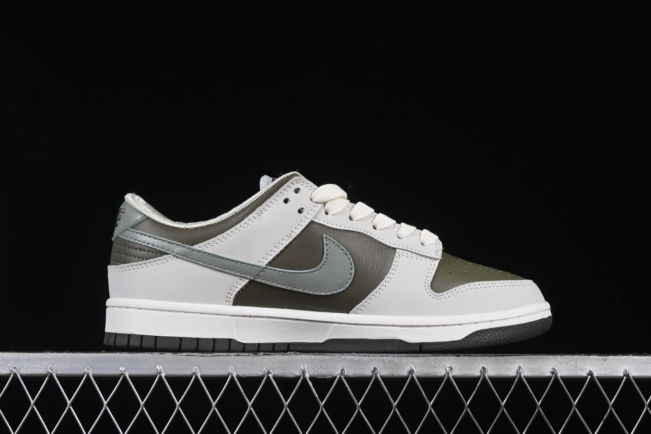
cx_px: 326
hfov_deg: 27.0
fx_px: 1356
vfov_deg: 18.2
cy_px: 217
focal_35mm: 75
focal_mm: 50
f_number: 8
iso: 160
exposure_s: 1/80
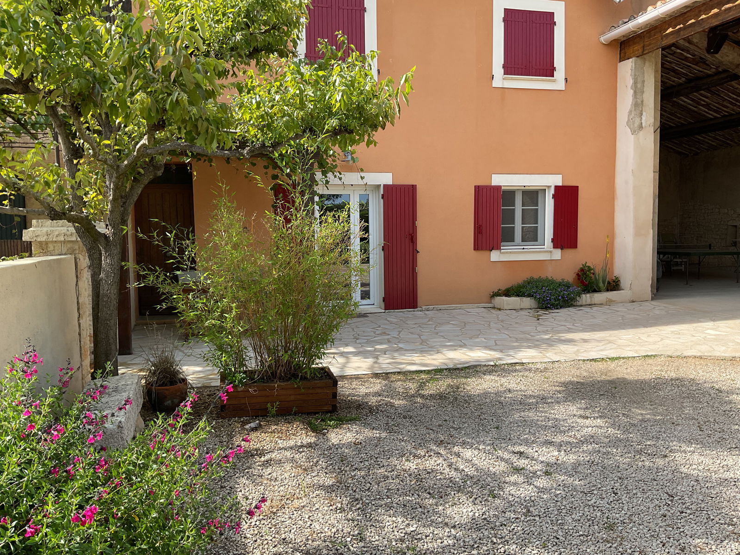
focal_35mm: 29
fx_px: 620
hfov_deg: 61.7
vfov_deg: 48.2
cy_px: 278
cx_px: 370
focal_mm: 3
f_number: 1.8
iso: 16
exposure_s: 1/674
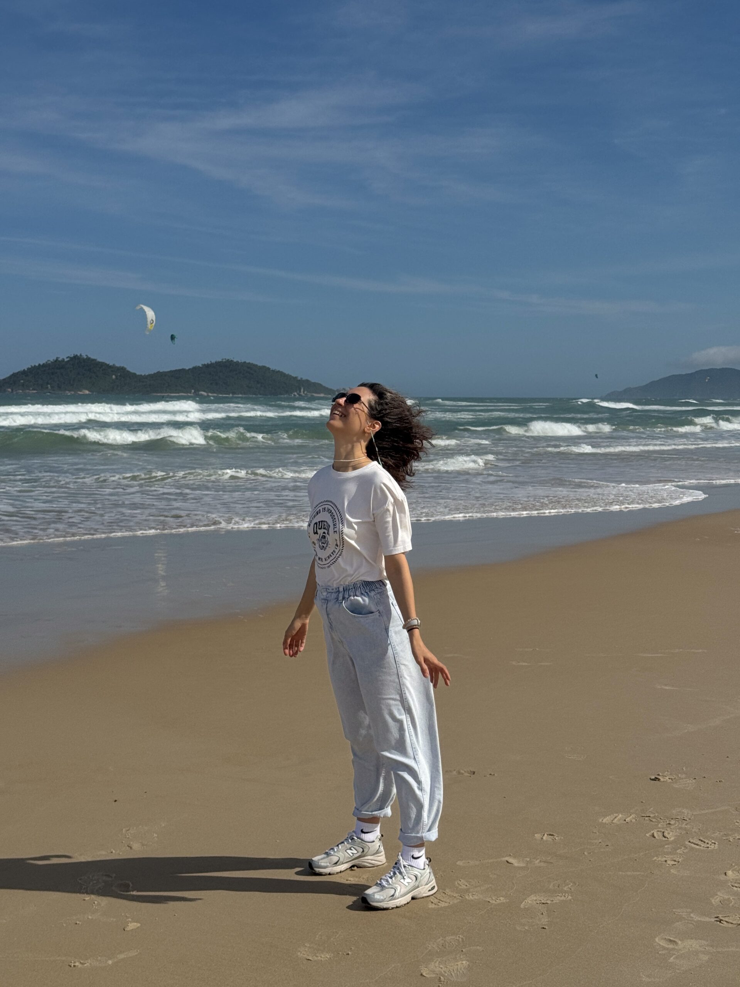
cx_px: 370
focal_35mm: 48
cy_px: 494
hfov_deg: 30.3
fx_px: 1369
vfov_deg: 39.7
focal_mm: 6.76
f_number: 1.78
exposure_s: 1/15385
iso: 64
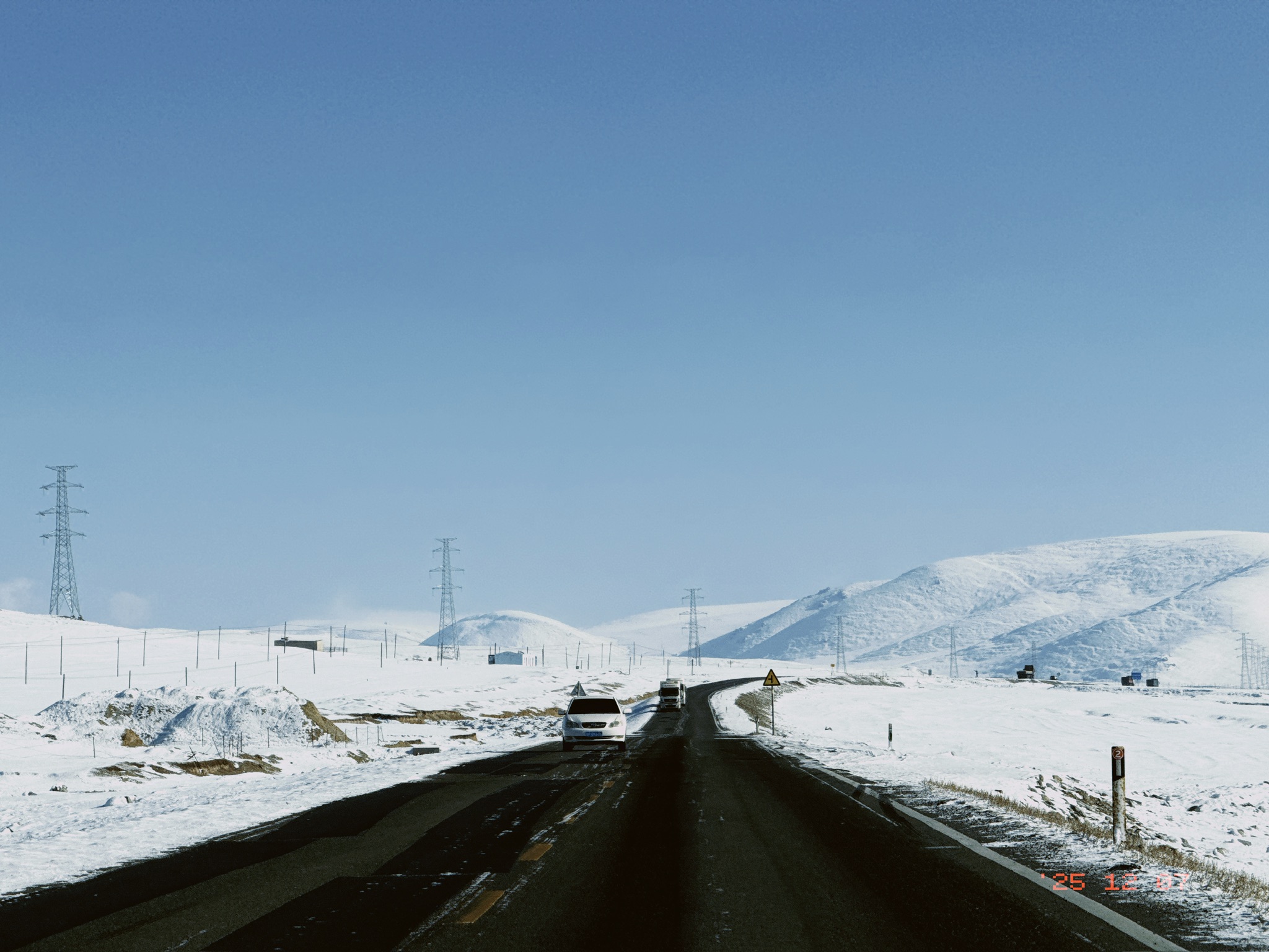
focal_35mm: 120
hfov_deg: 16.4
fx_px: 4399
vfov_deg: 12.3
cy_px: 476
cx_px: 634
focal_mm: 15.66
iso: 50
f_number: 2.8
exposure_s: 1/2710
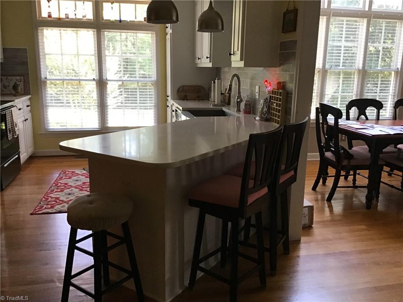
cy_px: 151
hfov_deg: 58.4
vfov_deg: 45.4
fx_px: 361
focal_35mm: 31
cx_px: 202
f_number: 2.4
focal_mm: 3.3
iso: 125
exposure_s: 1/30
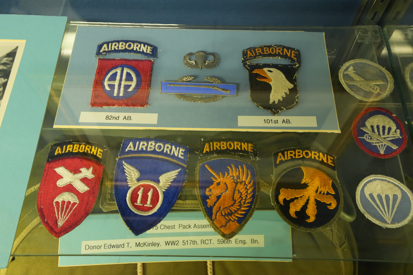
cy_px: 138
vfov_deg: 37.9
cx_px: 206
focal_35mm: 35
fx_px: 401
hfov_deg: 54.4
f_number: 9
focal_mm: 35
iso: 6400
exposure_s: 1/40
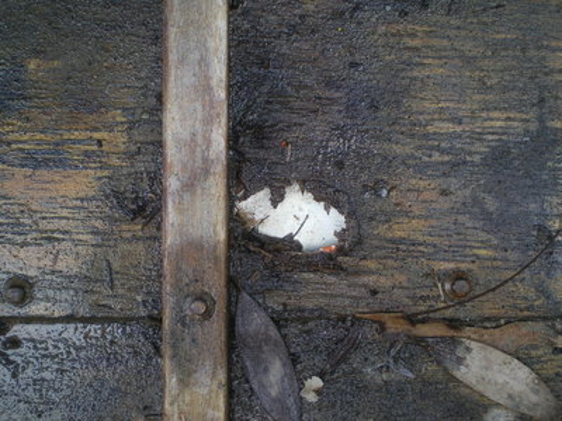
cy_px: 210
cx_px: 281
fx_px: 617
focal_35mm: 38
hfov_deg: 49.0
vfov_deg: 37.7
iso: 64
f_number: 3.1
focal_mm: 6.3
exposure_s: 1/50
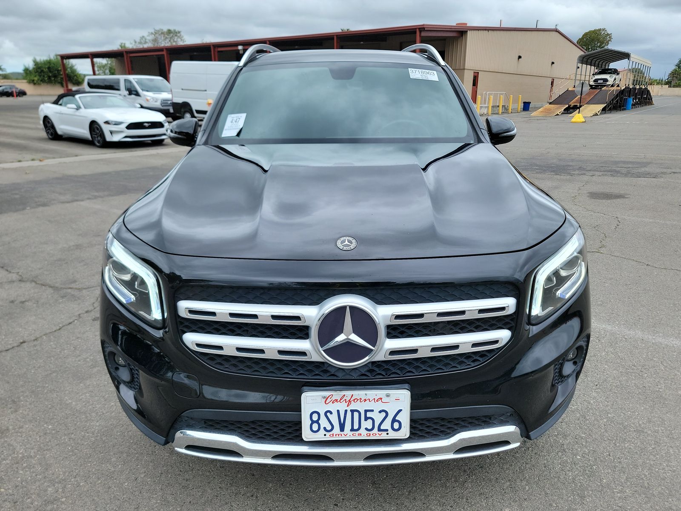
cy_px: 256
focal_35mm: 24
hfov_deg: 71.6
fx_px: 472
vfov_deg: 56.8
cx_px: 340
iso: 50
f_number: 1.8
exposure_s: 1/501
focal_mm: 6.7
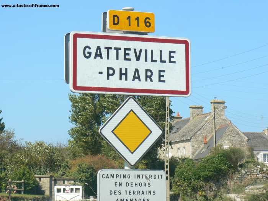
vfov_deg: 10.1
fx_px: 1138
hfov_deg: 13.4
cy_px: 100
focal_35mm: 147
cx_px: 134
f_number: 5.6
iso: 80
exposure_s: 1/400
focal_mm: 24.6
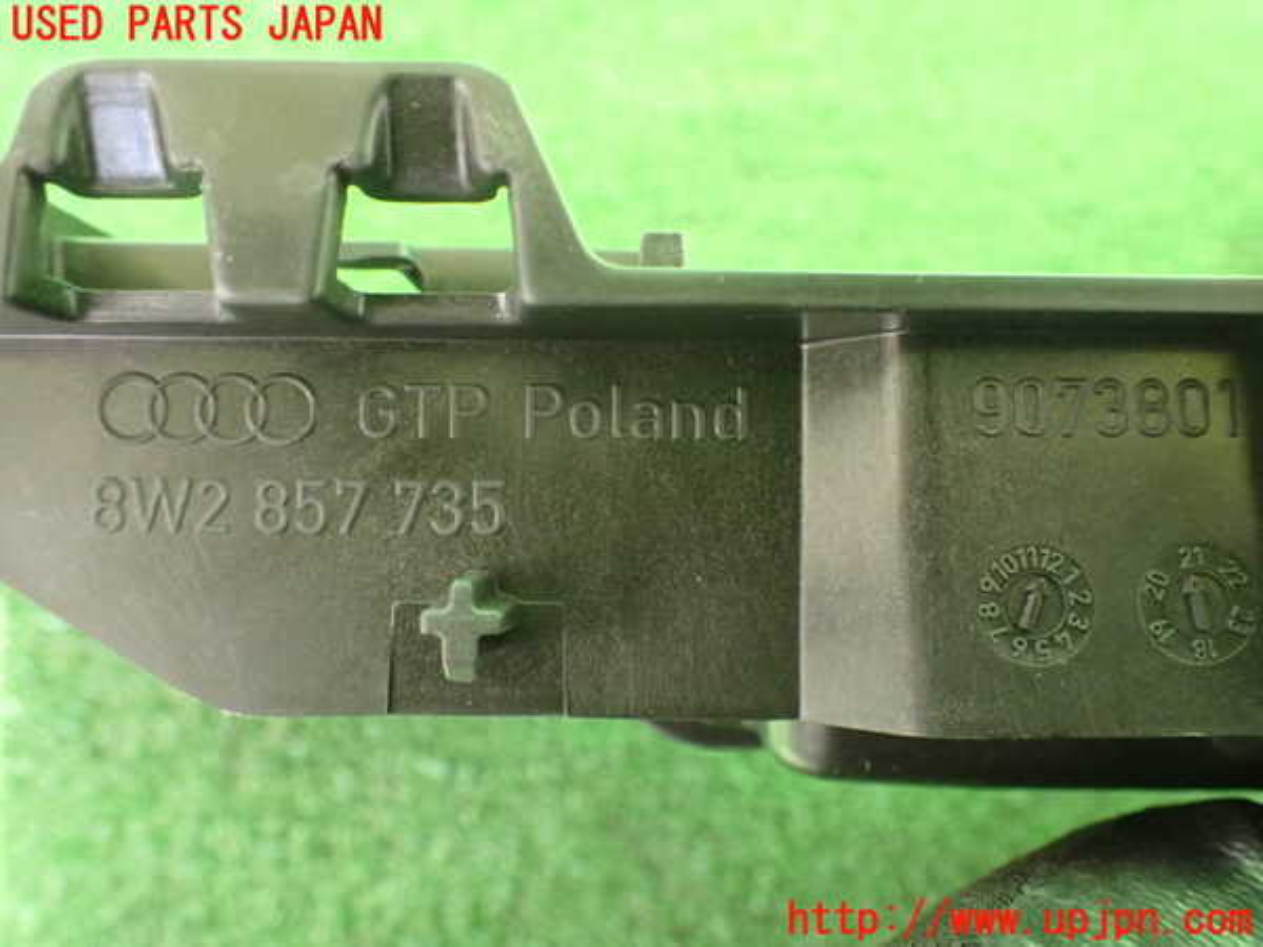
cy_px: 474
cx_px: 632
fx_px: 1095
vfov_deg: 46.8
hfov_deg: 60.0
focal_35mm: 30
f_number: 2.3
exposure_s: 1/80
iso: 800
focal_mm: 5.4
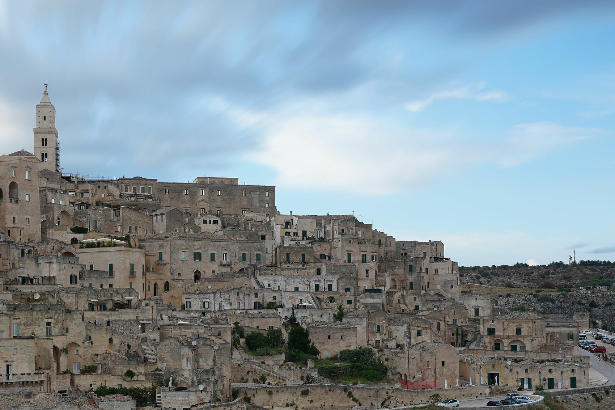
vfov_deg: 27.5
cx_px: 242
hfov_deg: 40.5
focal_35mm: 49
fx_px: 830
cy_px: 283
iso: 100
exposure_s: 47
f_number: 9
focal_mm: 34.4
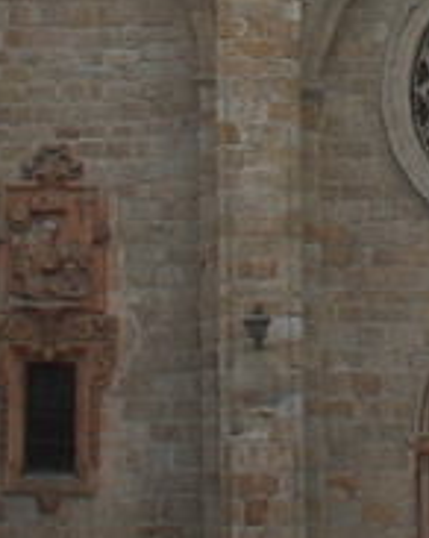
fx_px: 2416
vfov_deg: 12.3
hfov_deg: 10.0
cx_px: 491
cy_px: -176
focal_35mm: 152
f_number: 2.8
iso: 50
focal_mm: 6
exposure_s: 1/320
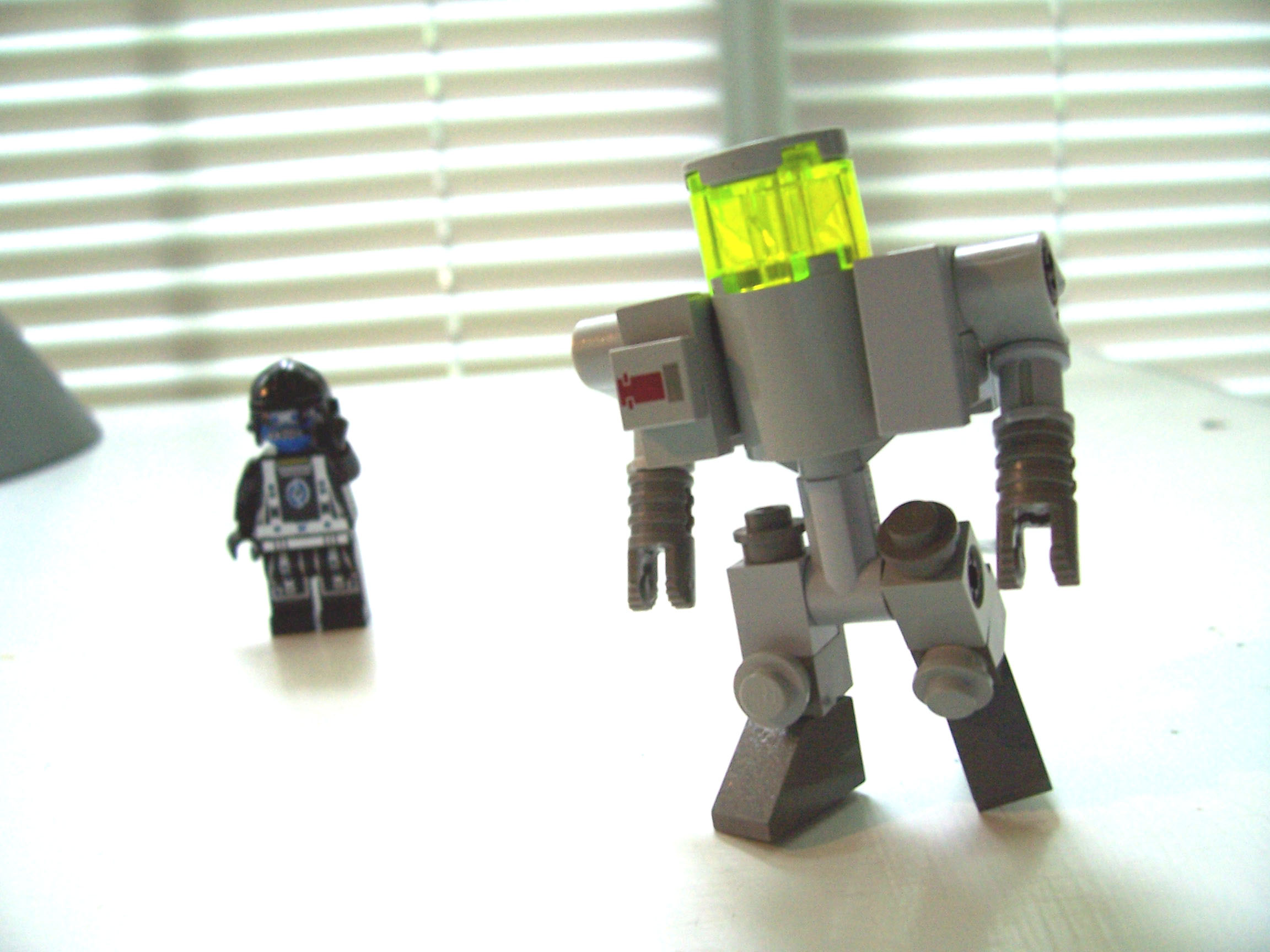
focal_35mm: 34
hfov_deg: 54.0
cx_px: 635
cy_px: 476
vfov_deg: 41.8
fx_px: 1247
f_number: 2.7
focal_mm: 5.6
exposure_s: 1/10
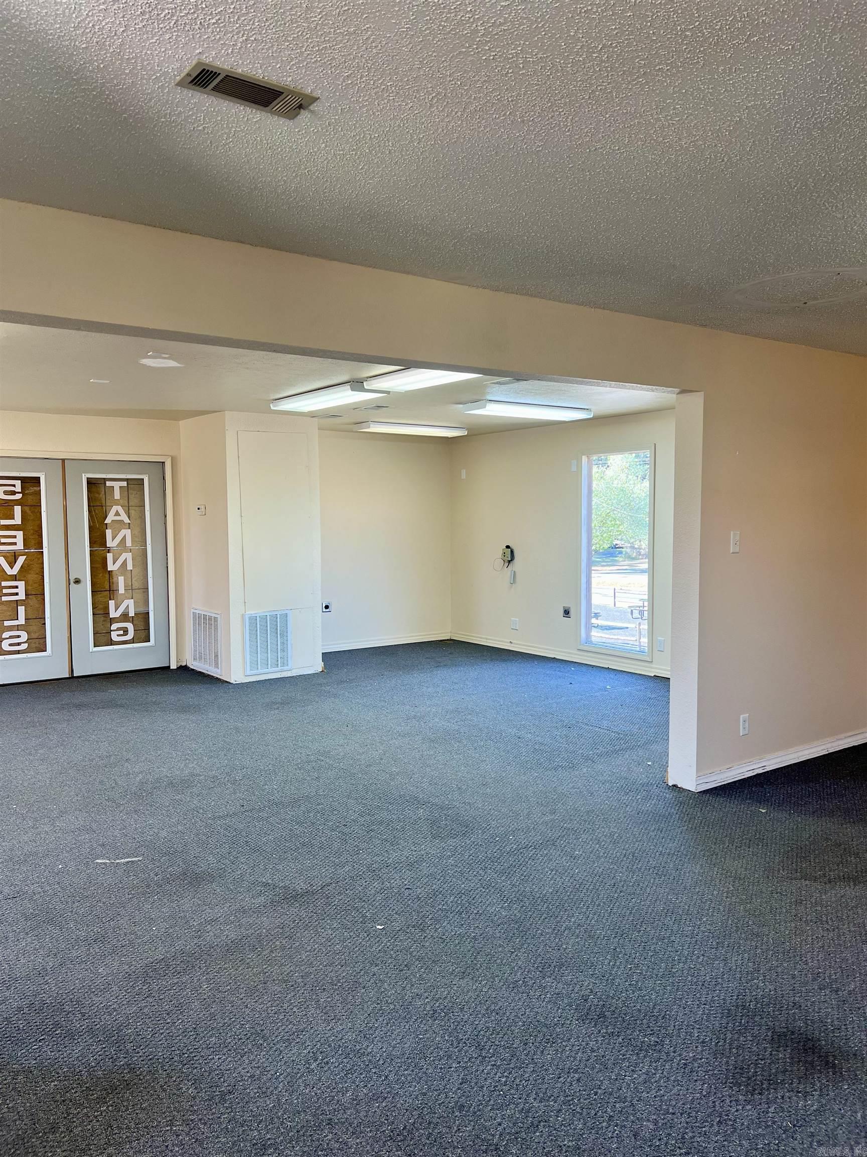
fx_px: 868
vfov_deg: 67.3
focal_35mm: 26
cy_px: 578
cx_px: 434
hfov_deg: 53.1
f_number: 1.5
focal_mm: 5.7
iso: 64
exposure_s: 1/142
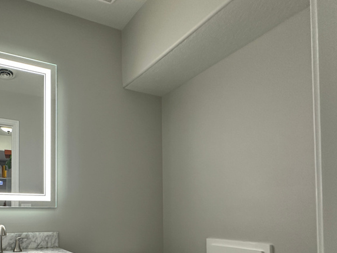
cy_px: 207
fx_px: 243
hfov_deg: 63.0
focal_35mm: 25
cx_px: 64
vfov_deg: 51.1
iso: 250
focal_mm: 2.22
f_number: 2.2
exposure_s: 1/60
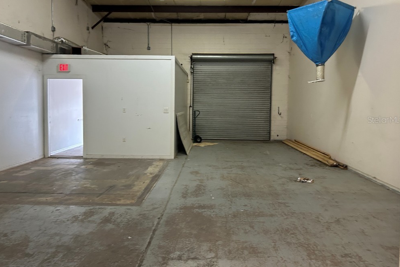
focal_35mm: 28
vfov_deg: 46.3
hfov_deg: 65.5
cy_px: 120
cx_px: 199
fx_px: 311
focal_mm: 5.7
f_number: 1.5
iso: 250
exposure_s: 1/60
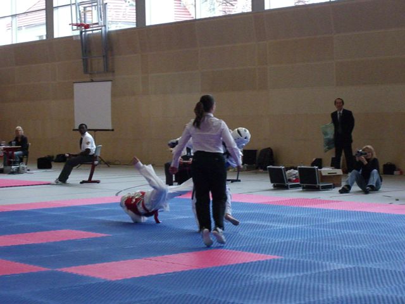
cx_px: 202
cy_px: 152
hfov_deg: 20.7
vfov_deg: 15.6
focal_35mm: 95
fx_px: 1111
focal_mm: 19.7
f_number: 4.8
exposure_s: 1/320
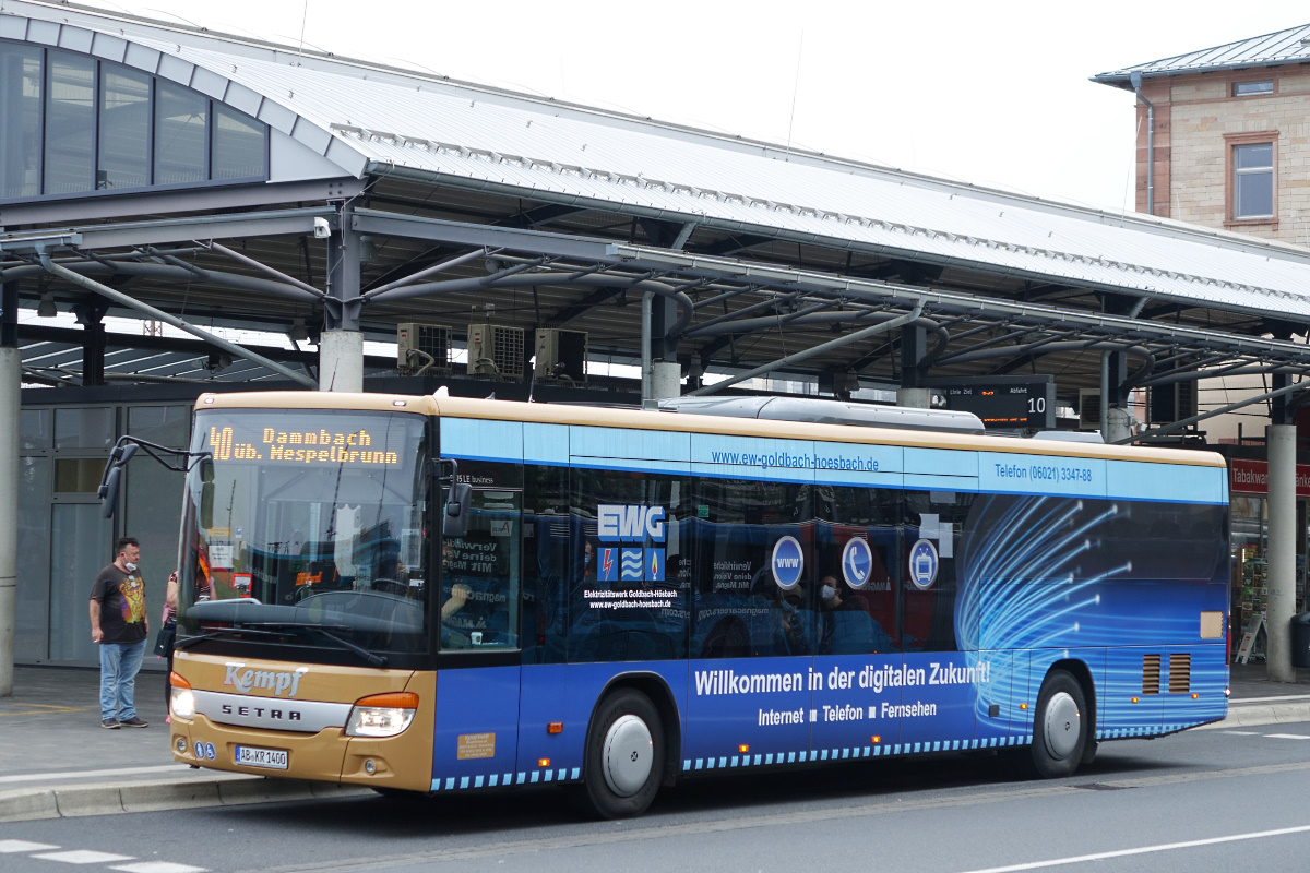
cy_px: 436
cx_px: 655
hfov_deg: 25.1
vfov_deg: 16.9
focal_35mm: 81
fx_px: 2947
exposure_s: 1/100
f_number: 2.8
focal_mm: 29.84
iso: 160
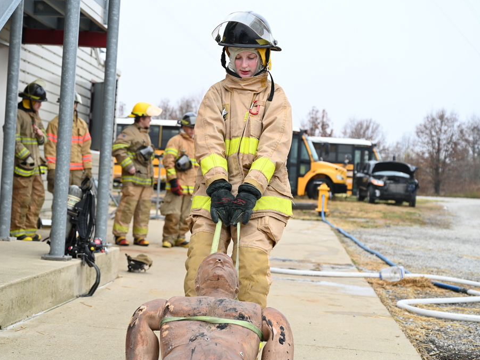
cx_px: 217
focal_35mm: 59
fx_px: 818
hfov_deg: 32.7
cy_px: 180
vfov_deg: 24.8
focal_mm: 54
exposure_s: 1/250
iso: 200
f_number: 4.5
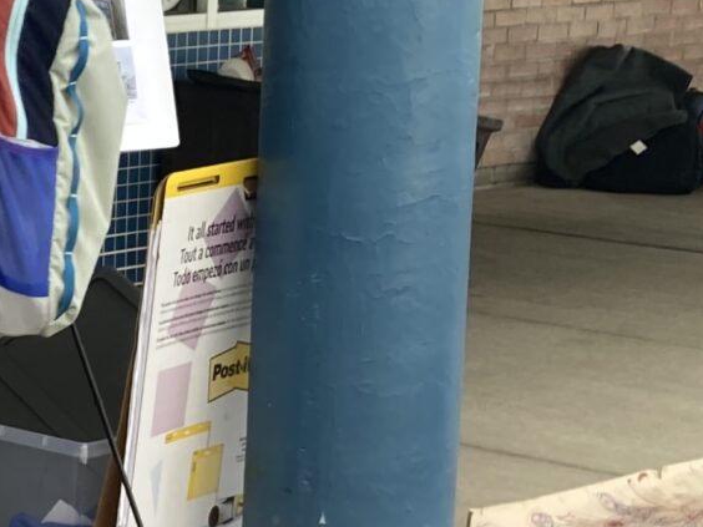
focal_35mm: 127
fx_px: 2579
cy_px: 288
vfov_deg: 11.7
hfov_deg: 12.8
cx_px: -840
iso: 20
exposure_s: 1/131
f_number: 1.8
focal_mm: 3.99
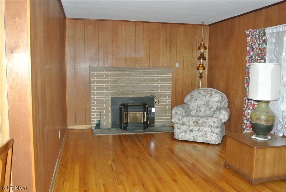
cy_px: 96
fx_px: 255
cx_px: 143
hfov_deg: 58.6
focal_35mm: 32
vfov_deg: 41.3
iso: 3200
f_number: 3.8
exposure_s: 1/60
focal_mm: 12.2
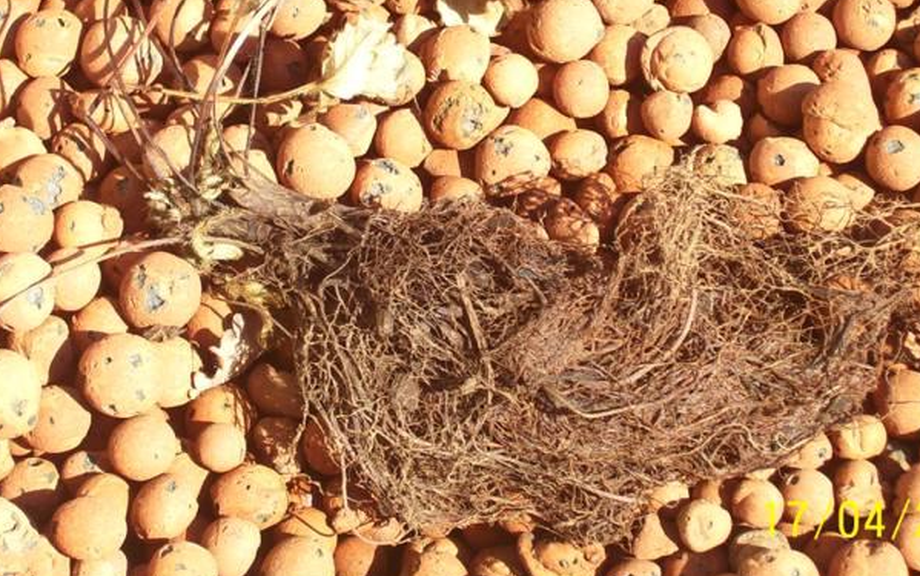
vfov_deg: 11.3
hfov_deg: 18.0
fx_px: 2910
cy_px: 172
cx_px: 445
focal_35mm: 116
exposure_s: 1/180
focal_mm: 13.5
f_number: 4.1
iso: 80
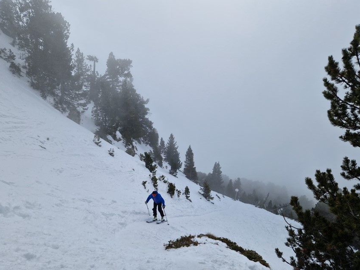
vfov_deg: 49.5
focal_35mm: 28
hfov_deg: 63.4
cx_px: 169
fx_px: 291
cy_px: 161
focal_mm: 5.4
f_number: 1.8
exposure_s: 1/5424
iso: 50
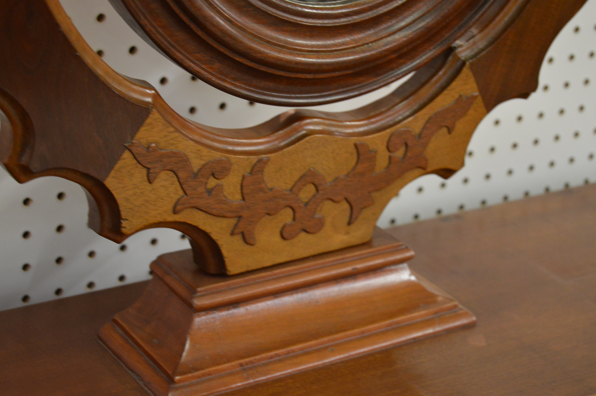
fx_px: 1365
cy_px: 198
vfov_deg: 16.5
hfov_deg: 24.6
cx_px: 298
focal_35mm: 82
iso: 1600
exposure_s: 1/25
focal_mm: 55
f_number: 5.6
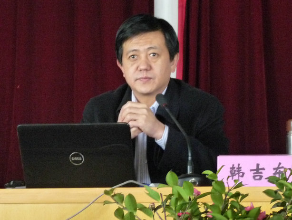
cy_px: 110
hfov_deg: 12.7
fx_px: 1308
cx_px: 146
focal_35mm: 155
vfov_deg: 9.6
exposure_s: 1/20
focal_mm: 15.5
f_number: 3.4
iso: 800
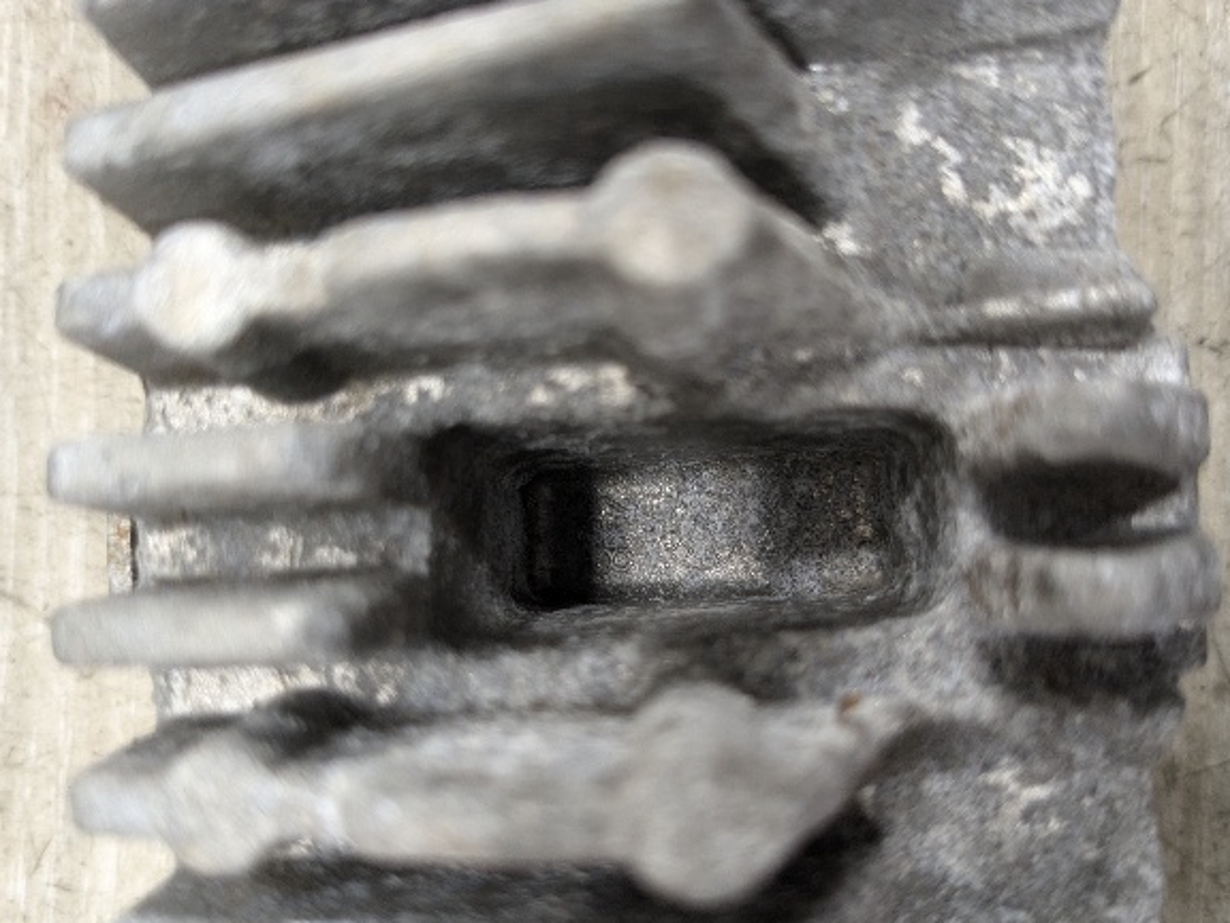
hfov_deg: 60.0
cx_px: 600
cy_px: 494
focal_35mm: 30
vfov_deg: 46.8
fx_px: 1066
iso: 145
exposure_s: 1/120
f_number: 1.73
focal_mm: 4.38
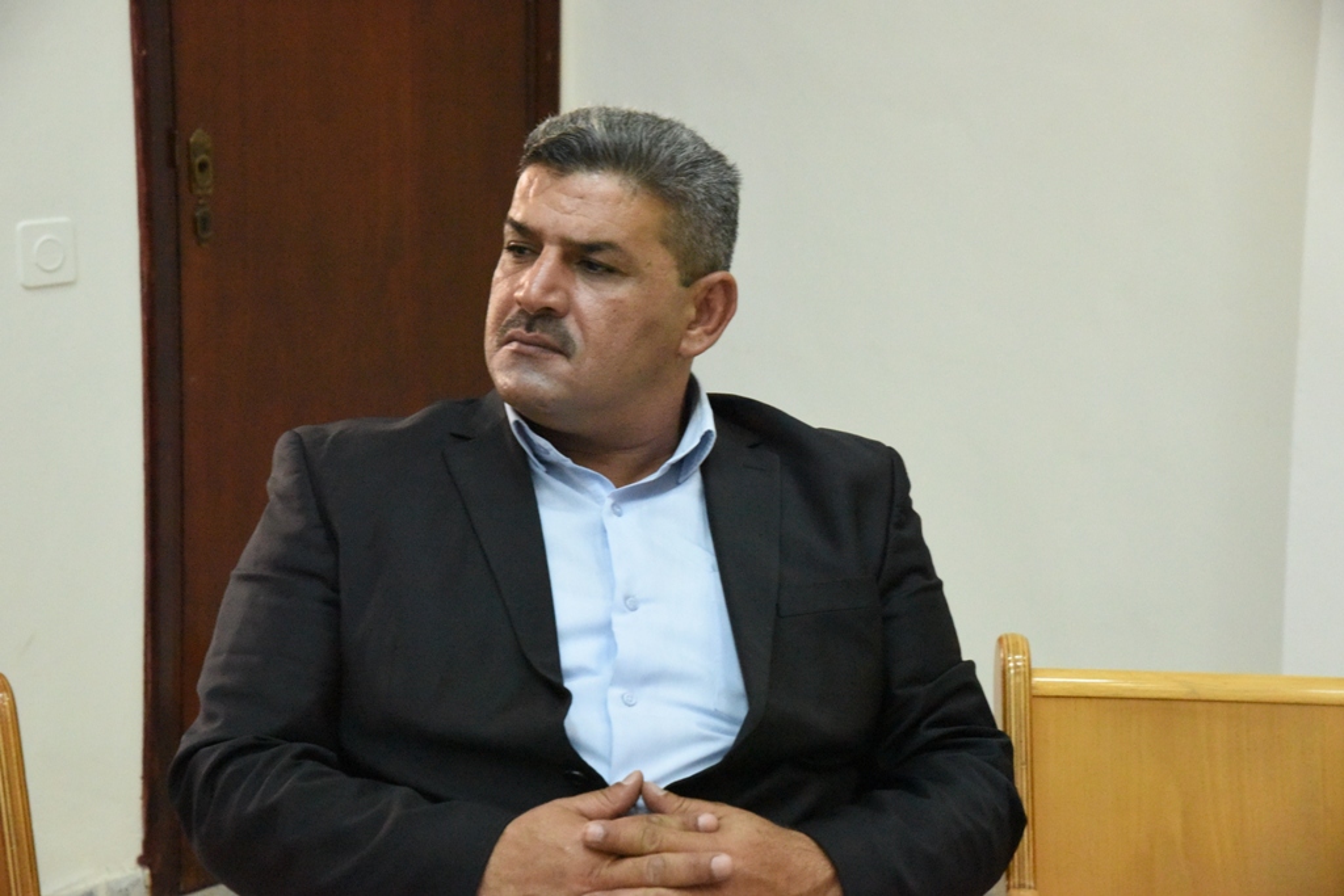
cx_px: 672
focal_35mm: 82
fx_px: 3062
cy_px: 448
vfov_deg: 16.7
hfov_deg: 24.8
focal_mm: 82
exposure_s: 1/250
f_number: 8
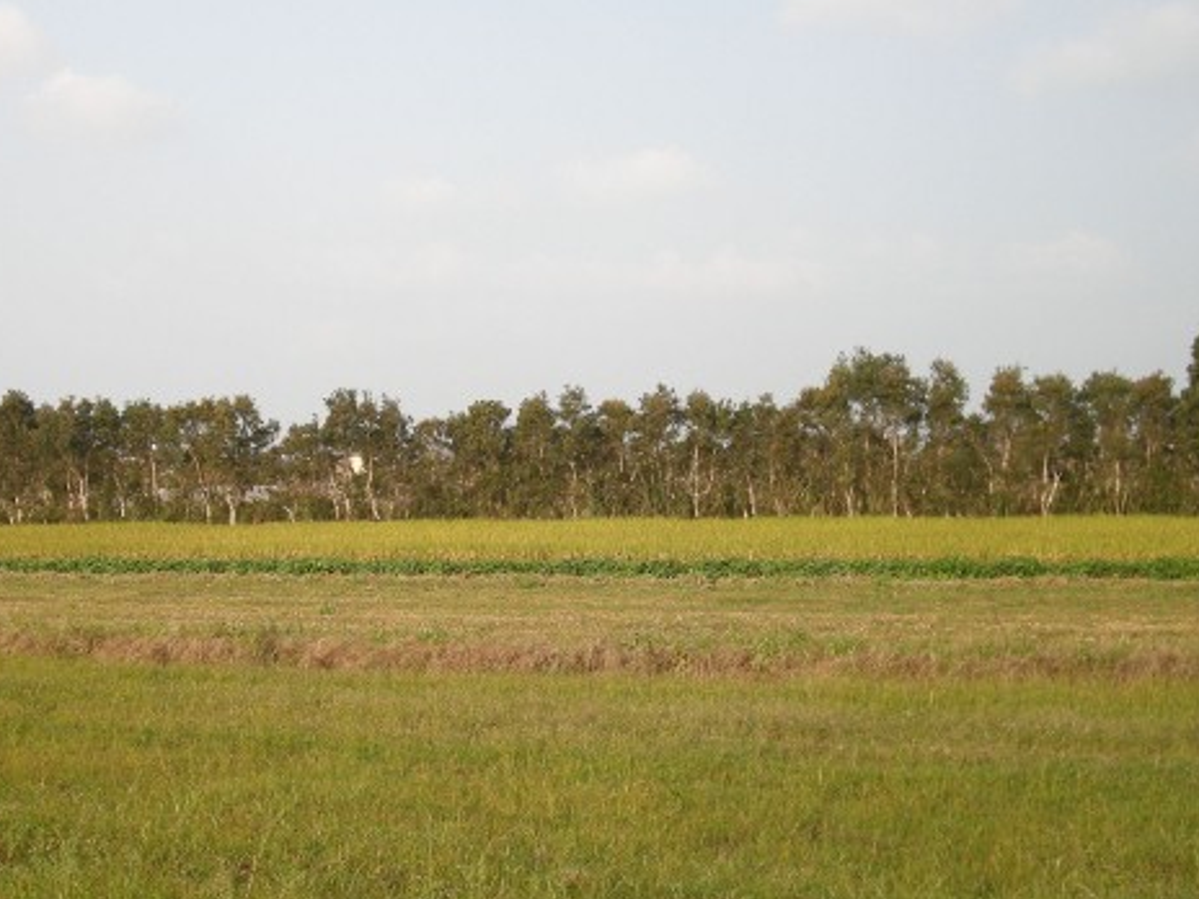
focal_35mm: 51
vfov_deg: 28.4
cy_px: 574
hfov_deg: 37.4
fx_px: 1766
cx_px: 499
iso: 64
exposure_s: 1/370
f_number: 2.8
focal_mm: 7.9
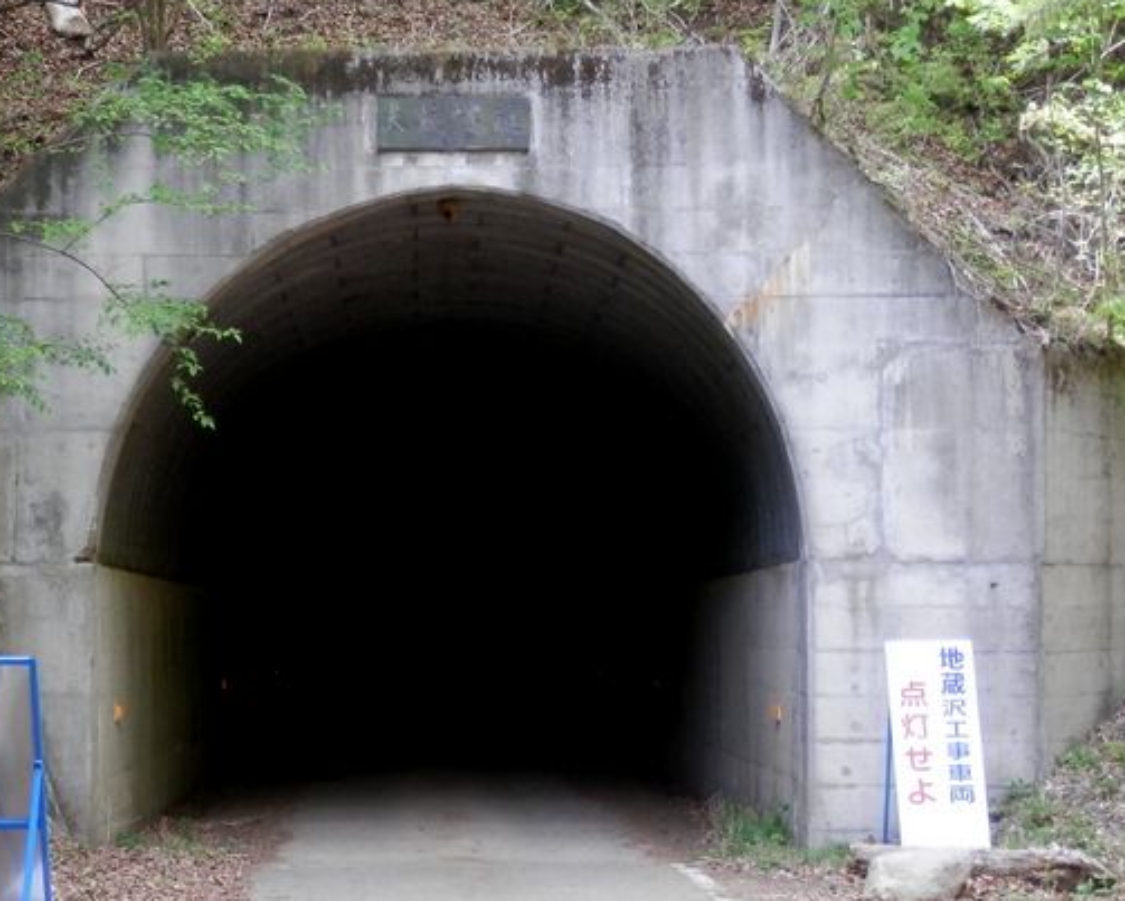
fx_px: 2532
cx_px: 436
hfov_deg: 25.0
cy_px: 411
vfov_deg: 20.2
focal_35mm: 76
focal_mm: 8.9
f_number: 4
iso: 200
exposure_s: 1/50
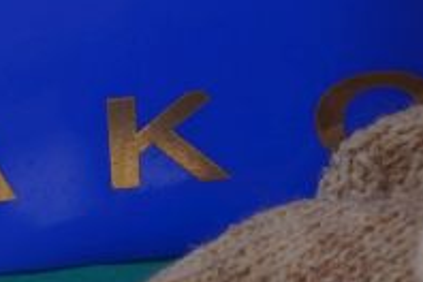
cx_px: 505
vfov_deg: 3.2
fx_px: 5030
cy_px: -333
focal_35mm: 428
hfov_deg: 4.8
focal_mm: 38.1
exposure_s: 1/400
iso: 100
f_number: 3.2
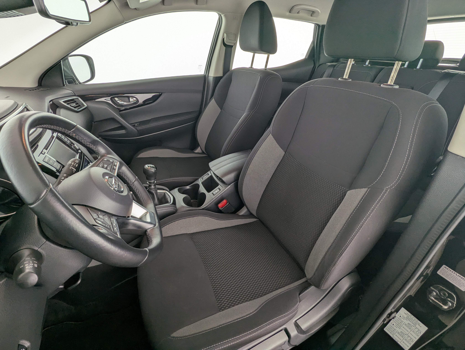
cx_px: 232
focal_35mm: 16
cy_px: 175
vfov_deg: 78.2
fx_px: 215
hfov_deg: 94.4
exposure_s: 1/50.8
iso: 47
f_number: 2.2
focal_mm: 2.35
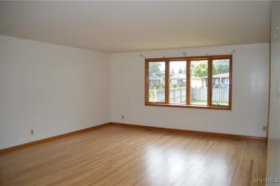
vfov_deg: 47.9
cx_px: 140
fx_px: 210
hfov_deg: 67.4
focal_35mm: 27
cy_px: 93
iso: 160
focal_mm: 18
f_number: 4
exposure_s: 1/125
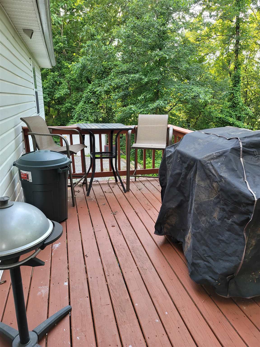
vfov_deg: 69.4
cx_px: 130
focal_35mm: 25
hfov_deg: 54.9
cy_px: 174
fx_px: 250
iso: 100
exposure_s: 1/119
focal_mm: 7
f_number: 1.8
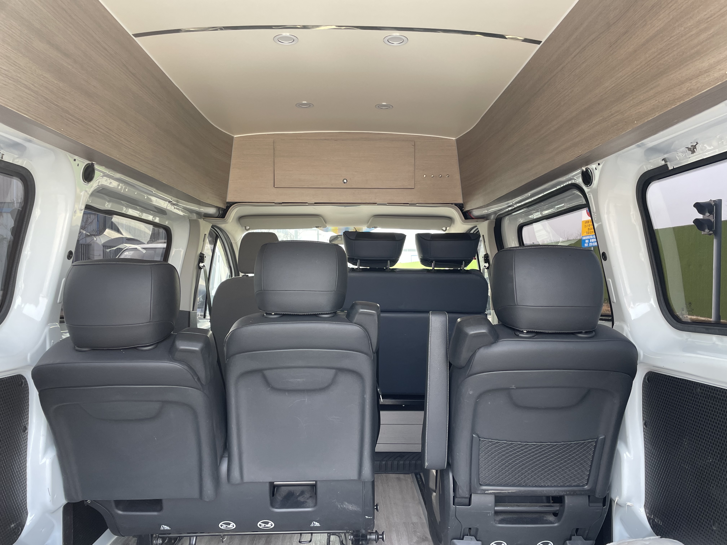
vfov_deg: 53.1
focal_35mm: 26
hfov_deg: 67.3
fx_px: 546
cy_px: 272
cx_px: 364
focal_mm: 4.2
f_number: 1.6
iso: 64
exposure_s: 1/121
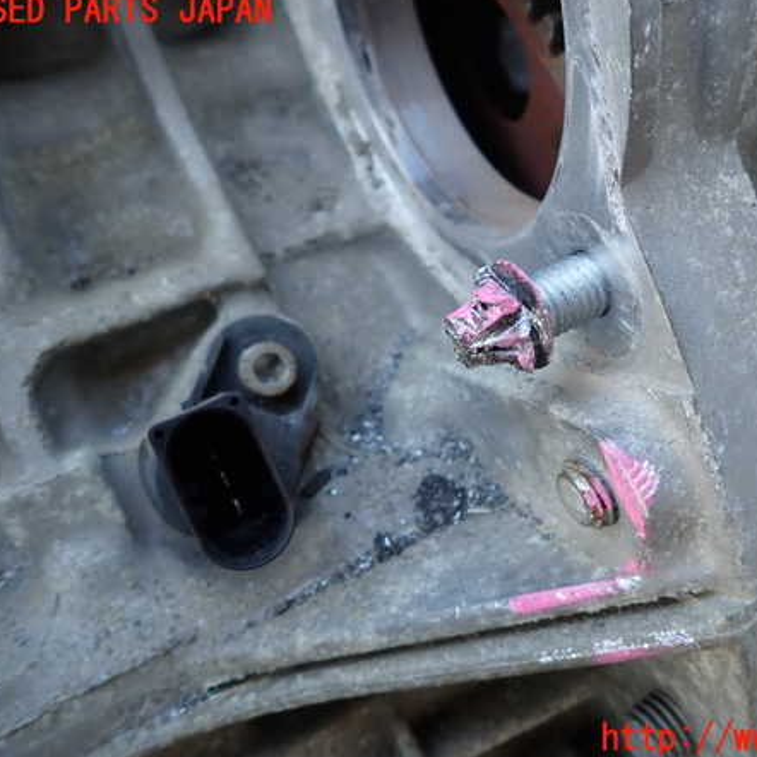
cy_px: 375
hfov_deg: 53.4
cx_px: 474
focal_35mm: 30
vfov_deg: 54.0
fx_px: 742
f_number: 2
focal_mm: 4.5
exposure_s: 1/60
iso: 100
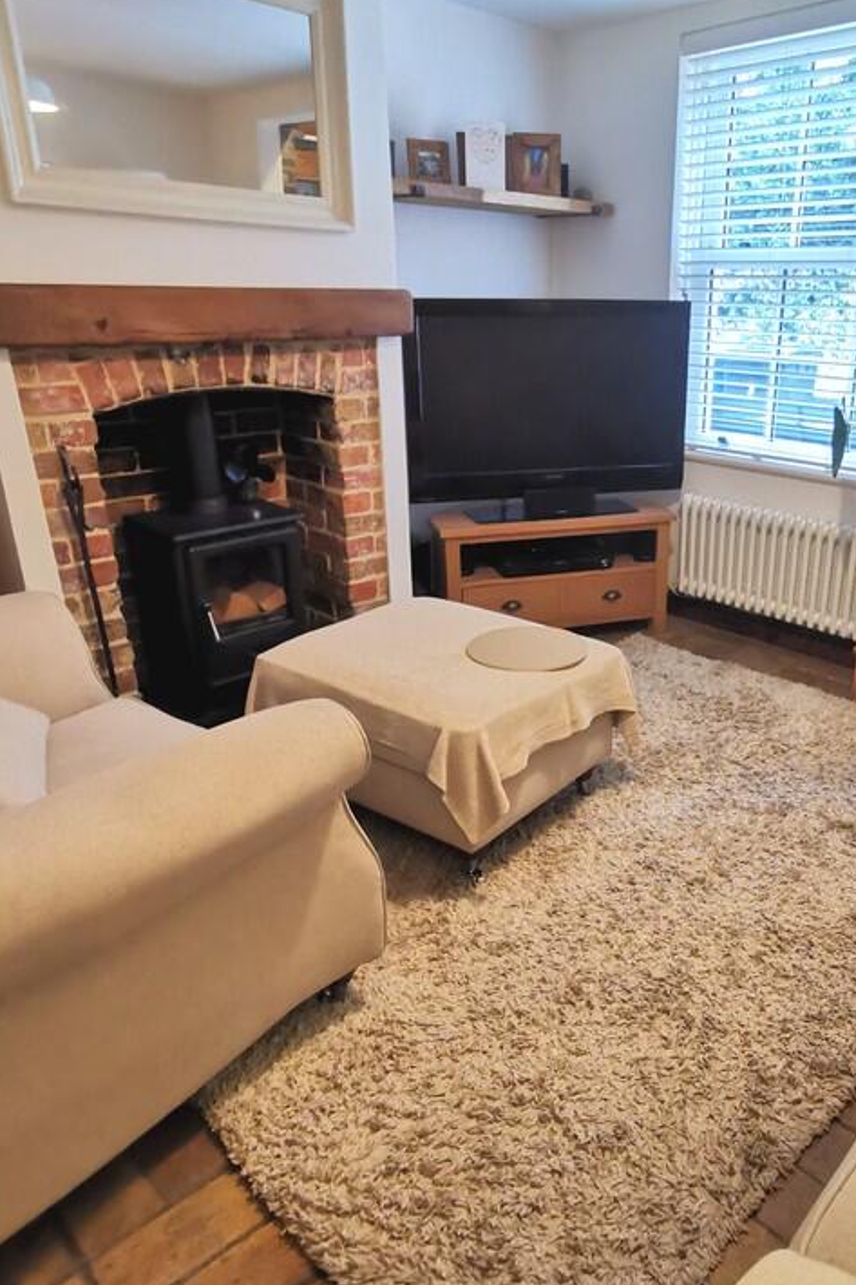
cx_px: 575
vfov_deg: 73.8
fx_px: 856
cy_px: 653
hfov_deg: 52.0
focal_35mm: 24
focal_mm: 2.26
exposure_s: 1/33.3
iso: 500
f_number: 2.2
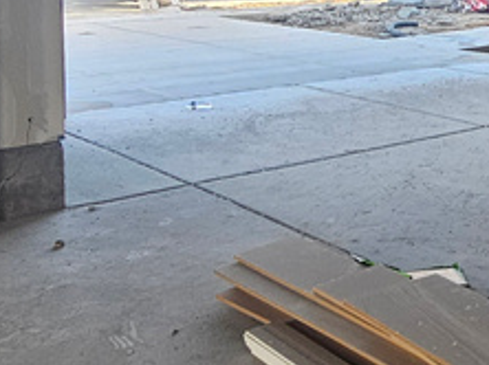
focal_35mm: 60
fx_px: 847
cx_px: 533
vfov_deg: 23.3
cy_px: -4
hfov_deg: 29.2
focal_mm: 2.2
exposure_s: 1/207
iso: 125
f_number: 2.2
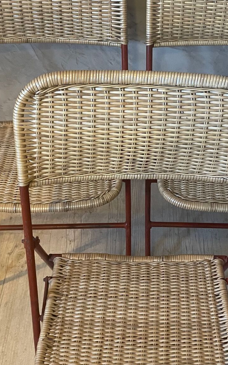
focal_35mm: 48
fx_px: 478
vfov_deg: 41.8
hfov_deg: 26.8
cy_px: 190
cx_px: 139
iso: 400
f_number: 1.6
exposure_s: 1/50
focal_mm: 4.2
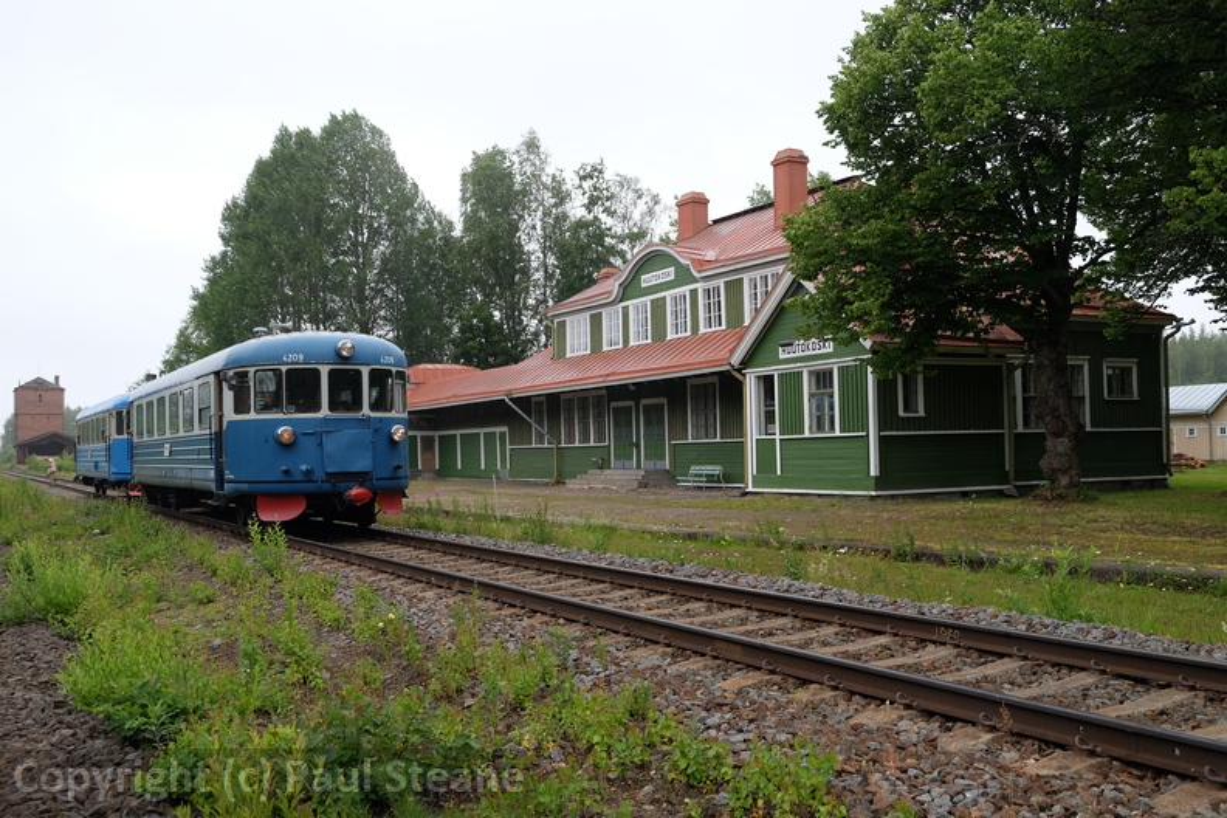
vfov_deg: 41.1
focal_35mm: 32
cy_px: 409
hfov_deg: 58.7
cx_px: 614
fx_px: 1091
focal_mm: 21.4
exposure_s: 1/125
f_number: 4
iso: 200
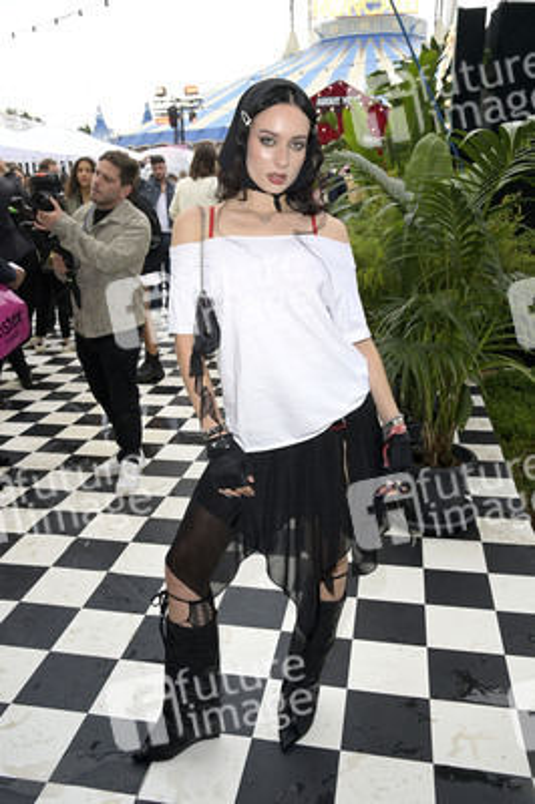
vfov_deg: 60.3
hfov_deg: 42.3
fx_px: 692
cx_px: 268
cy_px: 402
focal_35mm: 31
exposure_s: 1/125
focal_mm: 31
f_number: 7.1
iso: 320
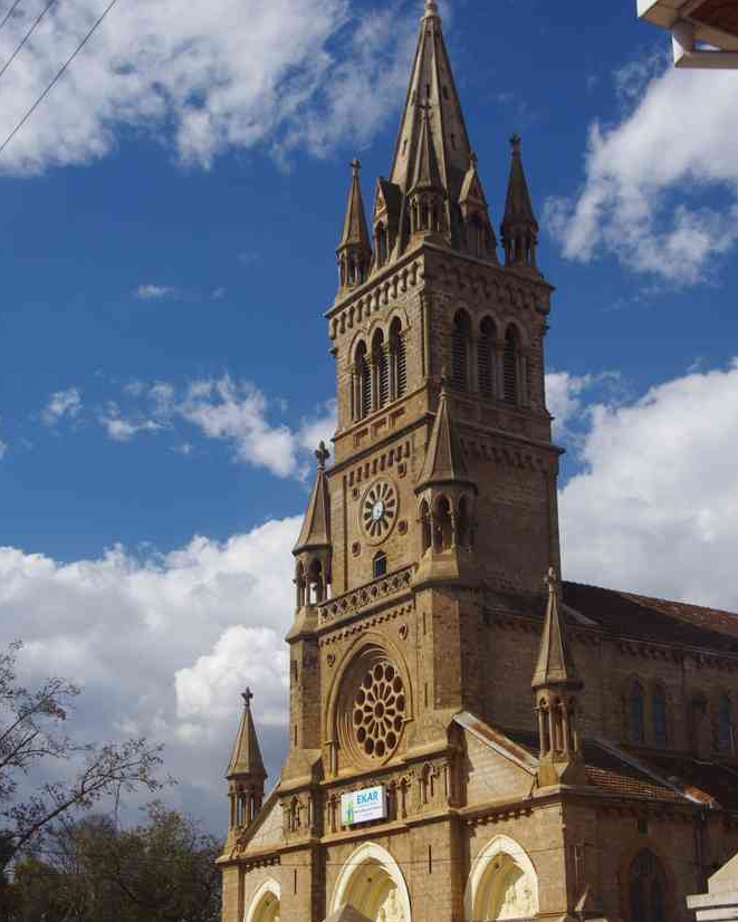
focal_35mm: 60
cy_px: 556
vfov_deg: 31.6
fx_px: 1626
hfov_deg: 25.6
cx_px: 367
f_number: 11
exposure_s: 1/125
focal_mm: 35
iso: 200
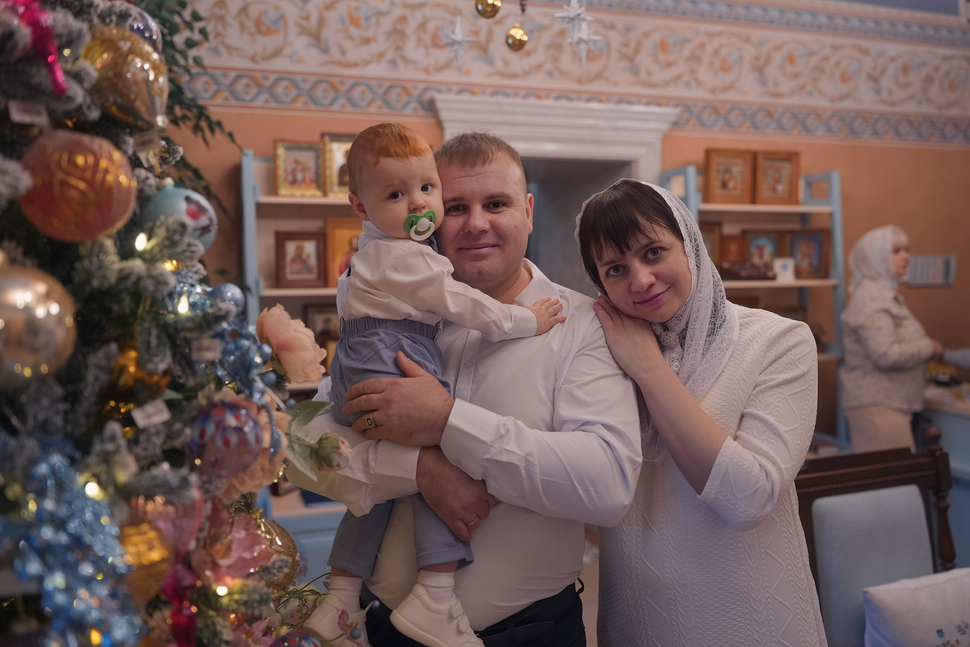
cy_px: 324
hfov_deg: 65.5
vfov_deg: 46.4
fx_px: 754
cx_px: 485
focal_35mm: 28
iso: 640
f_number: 2
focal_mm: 28
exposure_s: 1/160
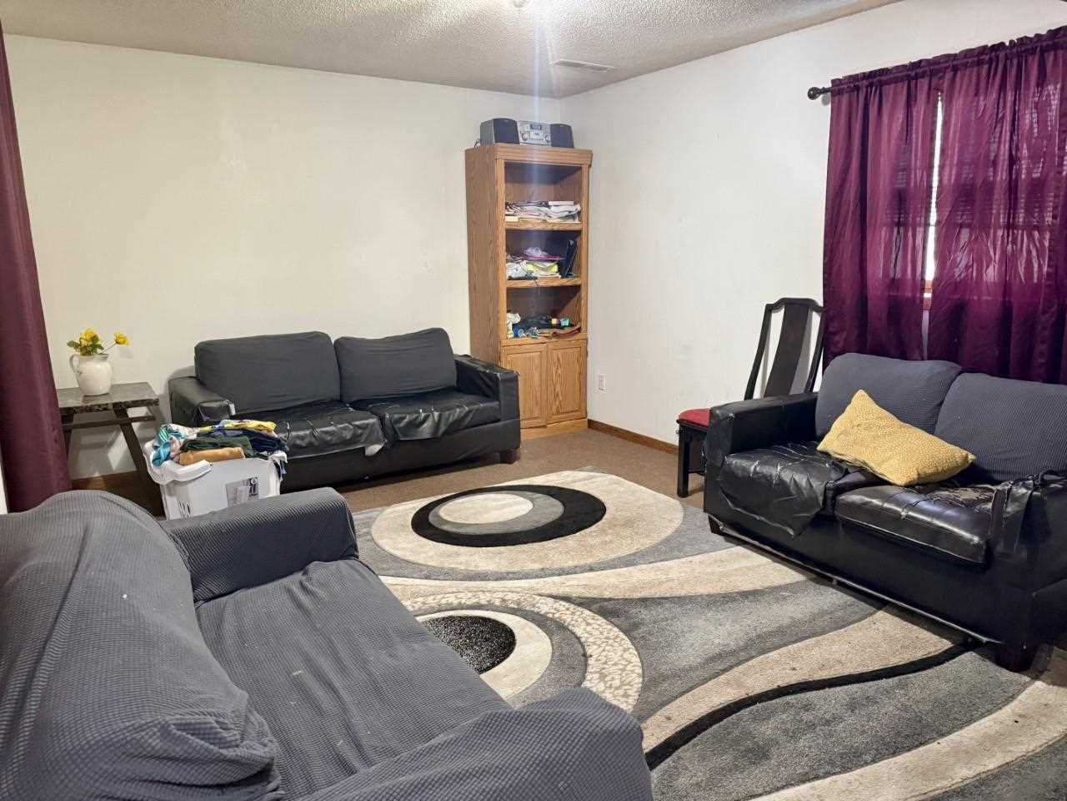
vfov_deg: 56.8
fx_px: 740
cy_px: 400
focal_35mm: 24
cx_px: 534
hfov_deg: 71.6
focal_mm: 6.76
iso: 500
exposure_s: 1/60
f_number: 1.78
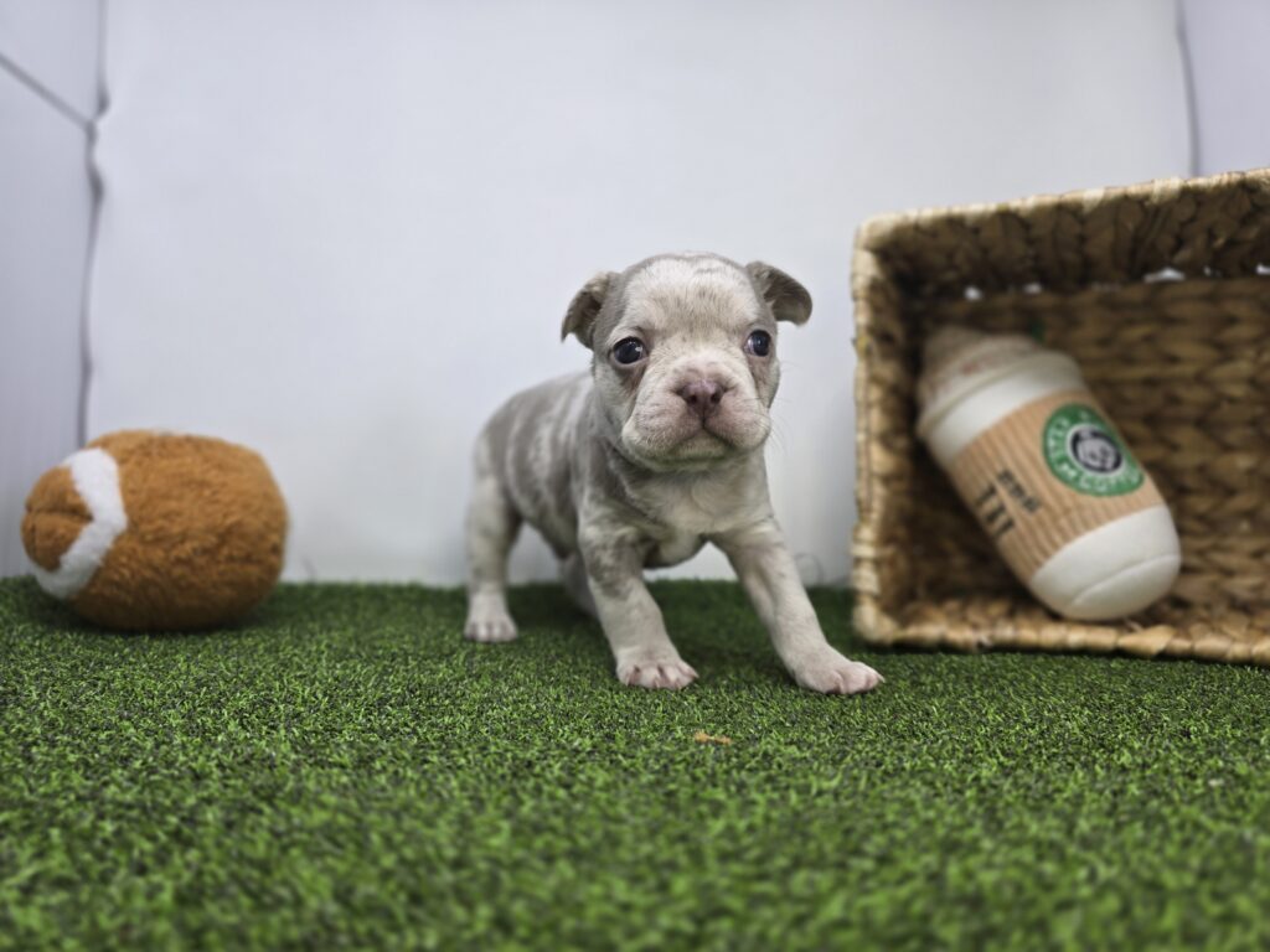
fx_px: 844
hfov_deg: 73.9
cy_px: 476
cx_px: 635
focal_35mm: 23
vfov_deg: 58.9
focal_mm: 6.3
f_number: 1.7
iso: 40
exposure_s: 1/120
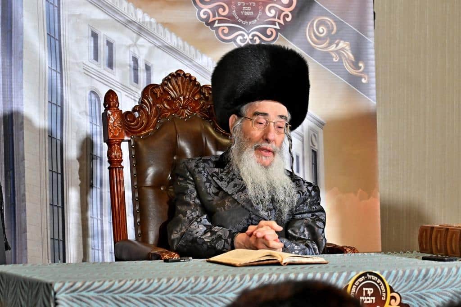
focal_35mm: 114
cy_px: 154
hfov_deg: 18.0
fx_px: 1459
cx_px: 230
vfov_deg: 12.0
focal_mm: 76
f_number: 4
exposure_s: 1/160
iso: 1250
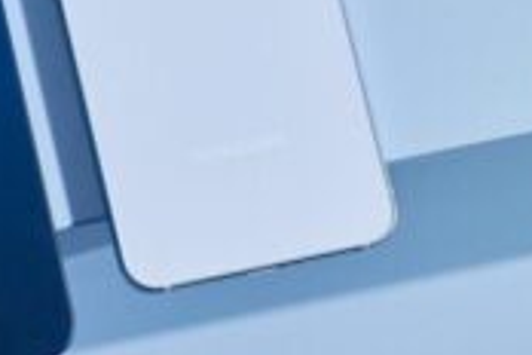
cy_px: 113
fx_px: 3118
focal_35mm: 211
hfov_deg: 9.5
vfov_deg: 6.5
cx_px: -196
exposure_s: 1/80
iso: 1000
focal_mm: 70
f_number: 5.6
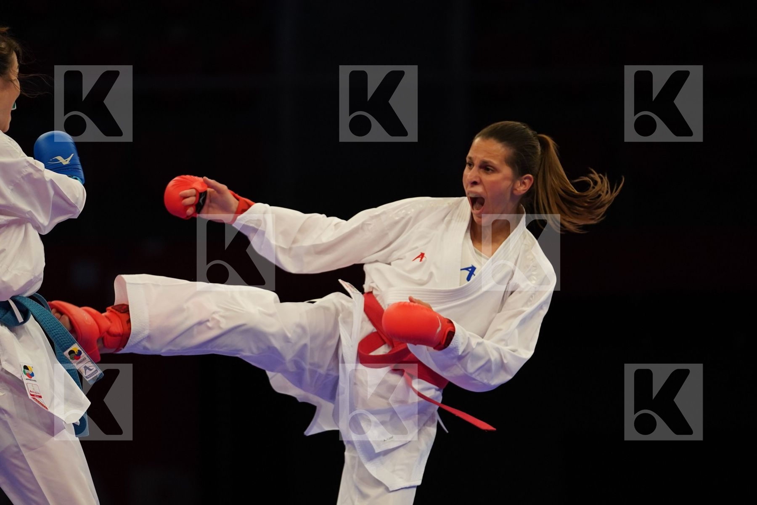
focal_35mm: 279
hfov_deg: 7.4
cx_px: 378
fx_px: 5866
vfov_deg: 4.9
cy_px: 252
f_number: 2.8
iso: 2000
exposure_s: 1/1000
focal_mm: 186
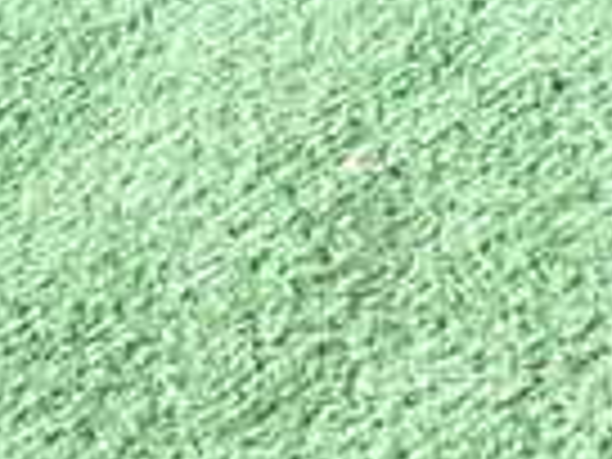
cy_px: -356
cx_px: -468
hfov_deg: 15.5
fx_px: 1945
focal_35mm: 110
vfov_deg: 12.4
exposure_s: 1/125
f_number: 2
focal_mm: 4.5
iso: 500
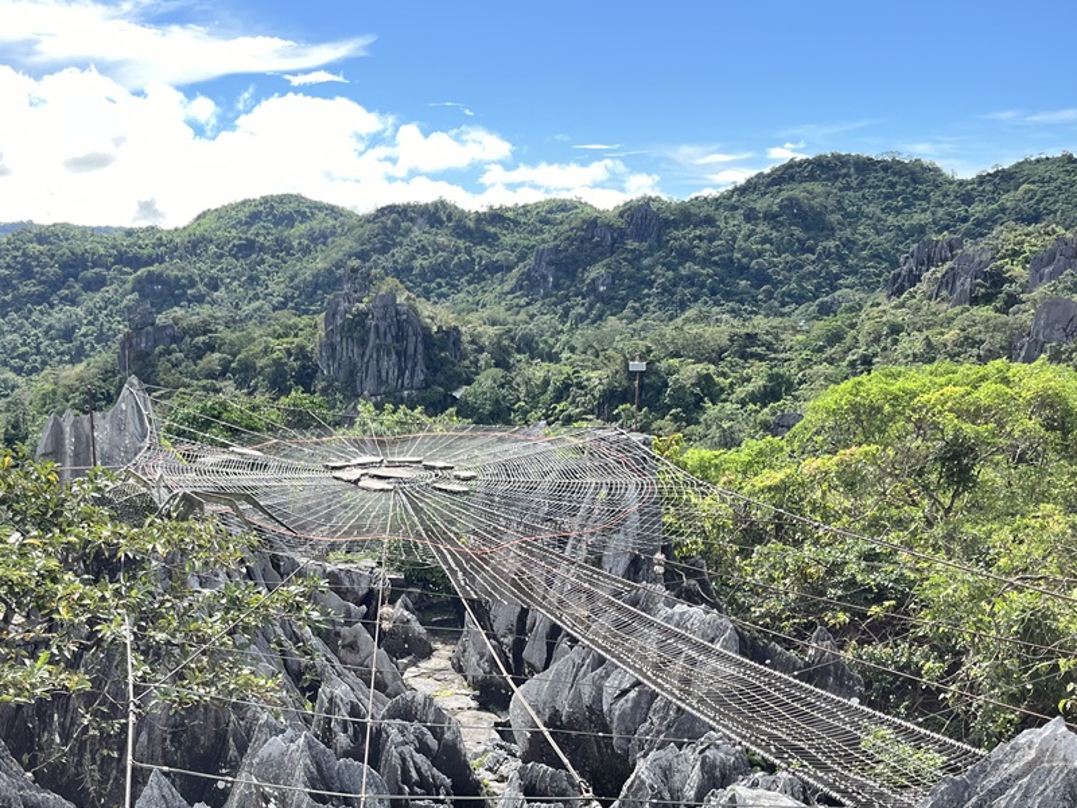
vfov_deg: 36.1
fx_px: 1213
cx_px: 368
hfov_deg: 47.2
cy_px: 593
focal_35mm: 39
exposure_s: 1/1028
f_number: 1.6
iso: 50
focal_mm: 5.1
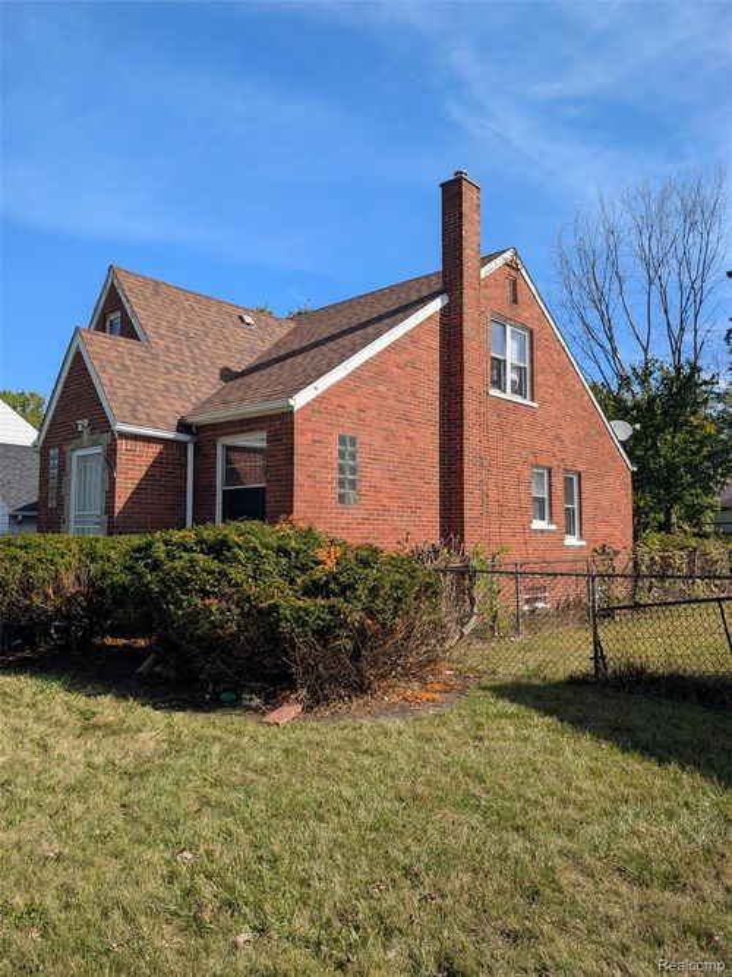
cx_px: 366
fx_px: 677
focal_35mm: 24
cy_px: 488
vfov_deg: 71.6
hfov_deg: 56.8
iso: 19
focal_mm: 6.9
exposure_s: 1/1011
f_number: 1.68
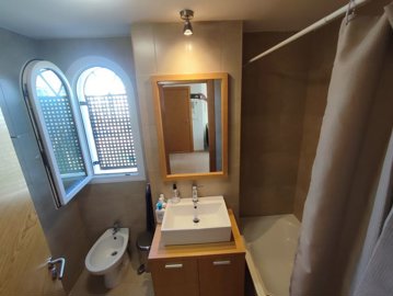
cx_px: 196
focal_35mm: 16
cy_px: 148
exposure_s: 1/60
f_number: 2.2
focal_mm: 1.65
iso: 67
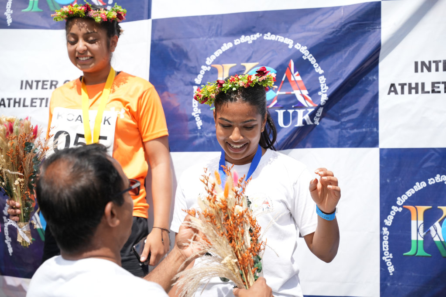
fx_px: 660
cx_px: 223
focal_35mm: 53
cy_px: 148
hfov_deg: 37.3
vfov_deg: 25.4
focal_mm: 53.3
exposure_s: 1/4000
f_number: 2.8
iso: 250
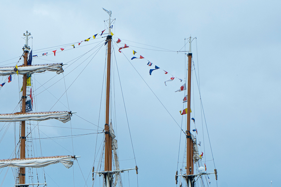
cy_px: 207
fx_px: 5352
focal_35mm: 686
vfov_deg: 2.0
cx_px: -1
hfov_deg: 3.0
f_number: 6.3
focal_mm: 260
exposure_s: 1/1000
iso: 320
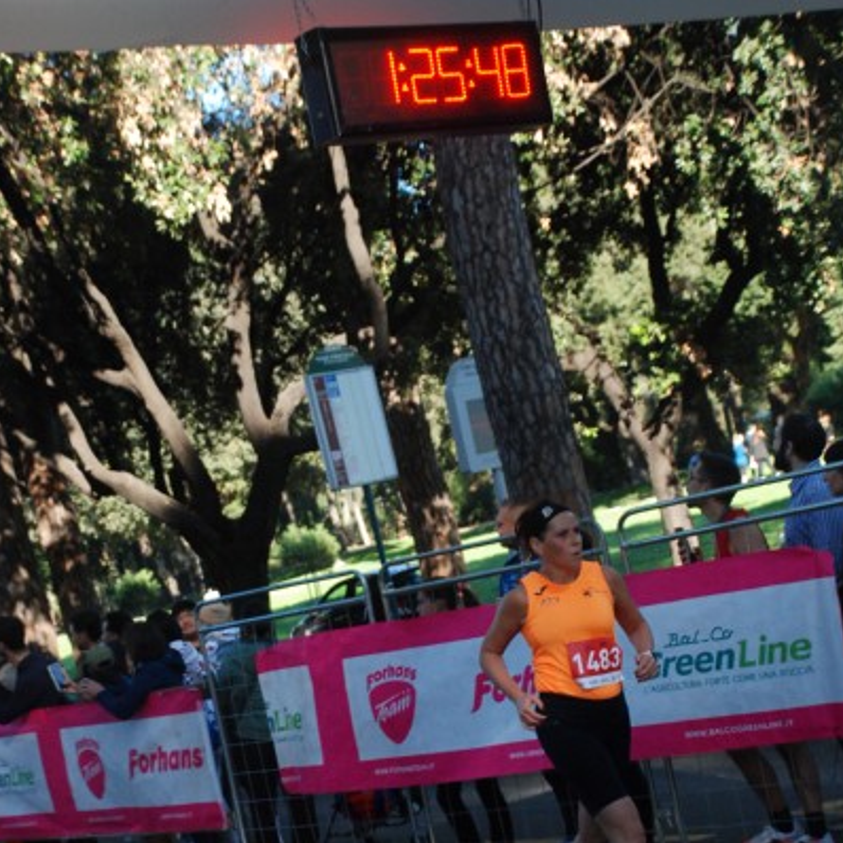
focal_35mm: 54
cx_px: 423
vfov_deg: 31.2
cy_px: 599
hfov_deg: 31.6
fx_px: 1488
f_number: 4
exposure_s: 1/800
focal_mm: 28
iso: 1000
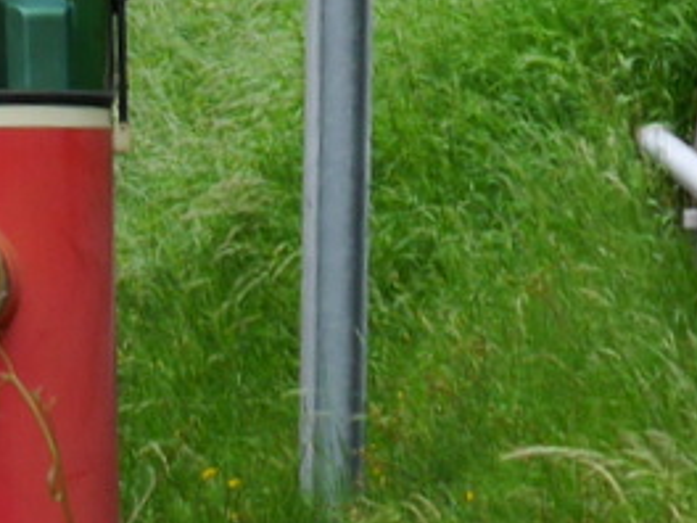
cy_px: 48
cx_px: -642
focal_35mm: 350
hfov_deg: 5.6
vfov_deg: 4.2
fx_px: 7047
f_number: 5.6
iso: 160
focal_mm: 42
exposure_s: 1/160
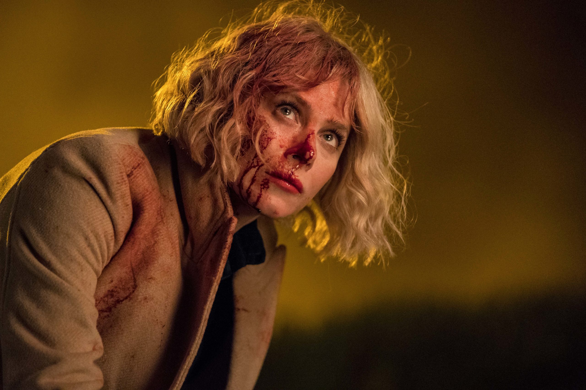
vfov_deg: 9.3
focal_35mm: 147
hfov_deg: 14.0
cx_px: 293
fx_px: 2393
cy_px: 195
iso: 16000
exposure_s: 1/200
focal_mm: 147
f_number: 2.8
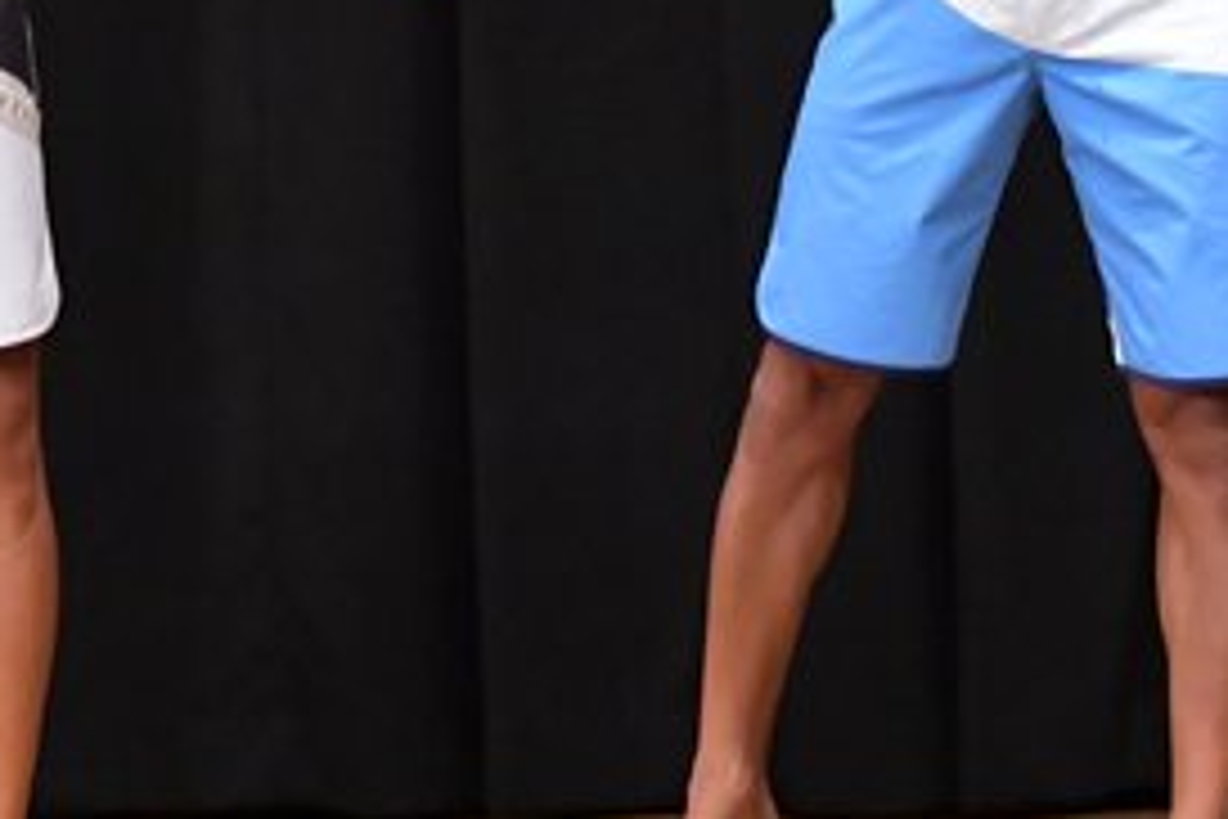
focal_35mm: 616
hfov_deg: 3.3
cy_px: 40
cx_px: 470
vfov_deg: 2.2
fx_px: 21011
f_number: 5.6
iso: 6400
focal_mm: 145
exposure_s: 1/400
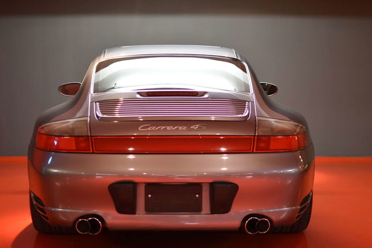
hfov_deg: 32.1
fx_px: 647
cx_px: 176
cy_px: 145
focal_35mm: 63
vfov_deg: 21.7
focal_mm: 35
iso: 800
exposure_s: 1/60
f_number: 2
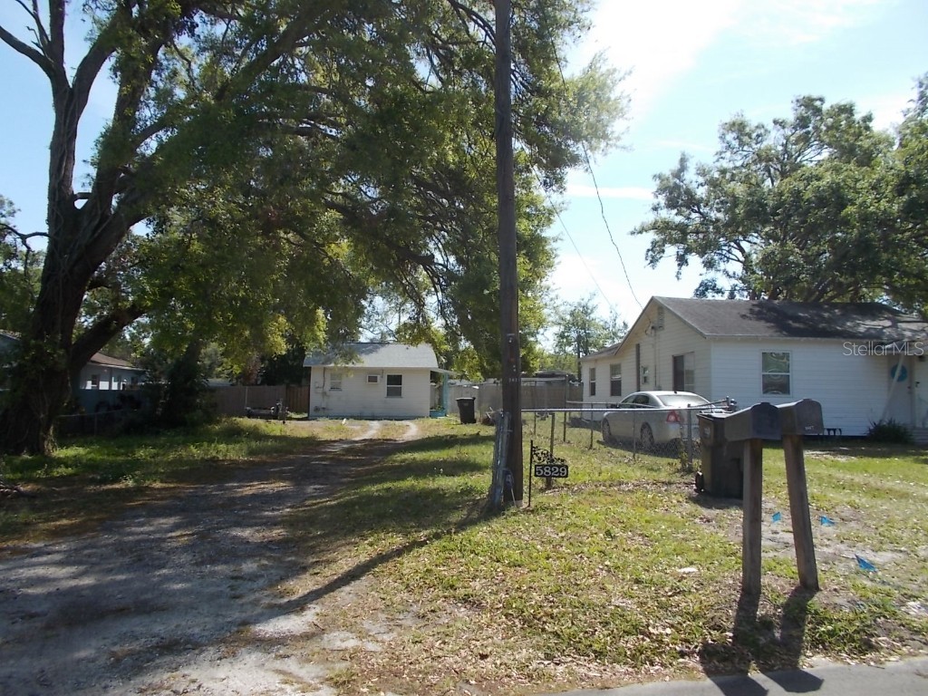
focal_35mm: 26
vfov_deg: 53.1
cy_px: 348
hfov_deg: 67.3
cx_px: 464
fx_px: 697
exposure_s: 1/100
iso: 80
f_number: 8
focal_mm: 4.6
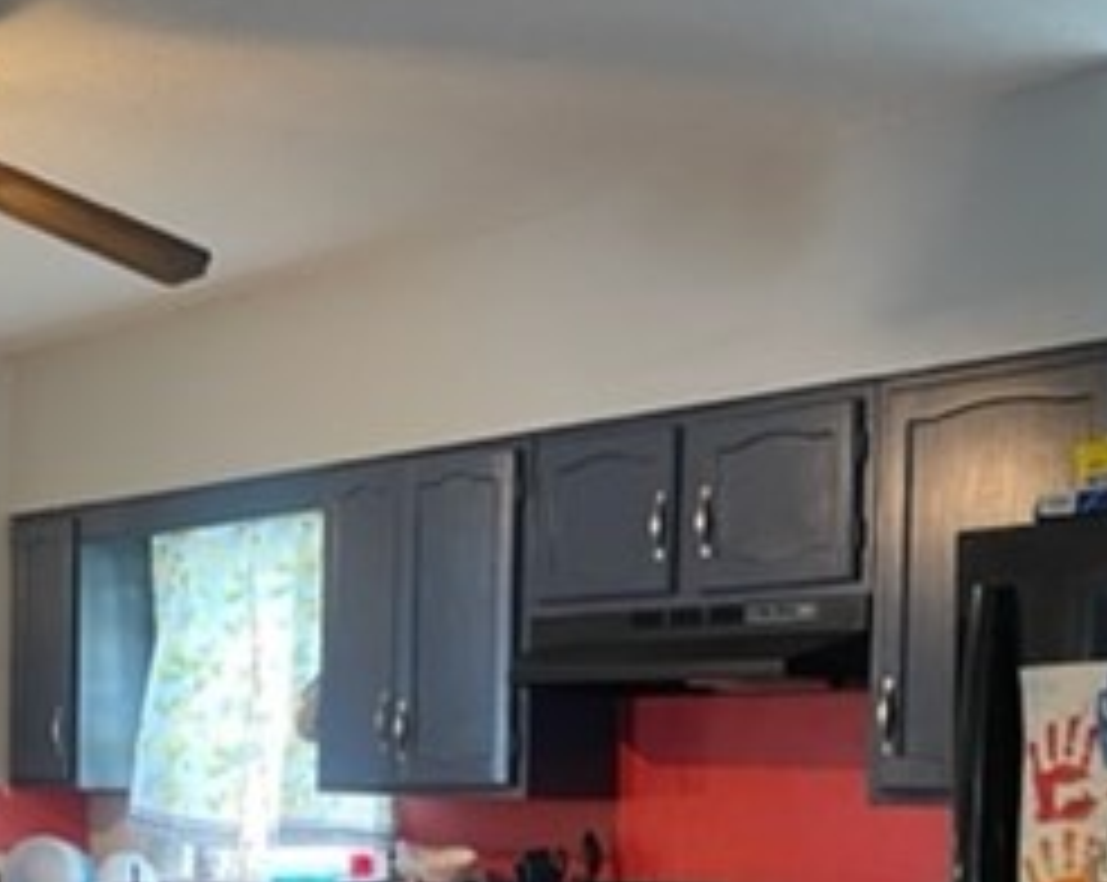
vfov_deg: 23.8
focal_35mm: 62
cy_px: 819
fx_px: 2028
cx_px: 63
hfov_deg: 29.0
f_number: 1.6
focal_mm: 5.1
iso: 500
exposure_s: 1/60
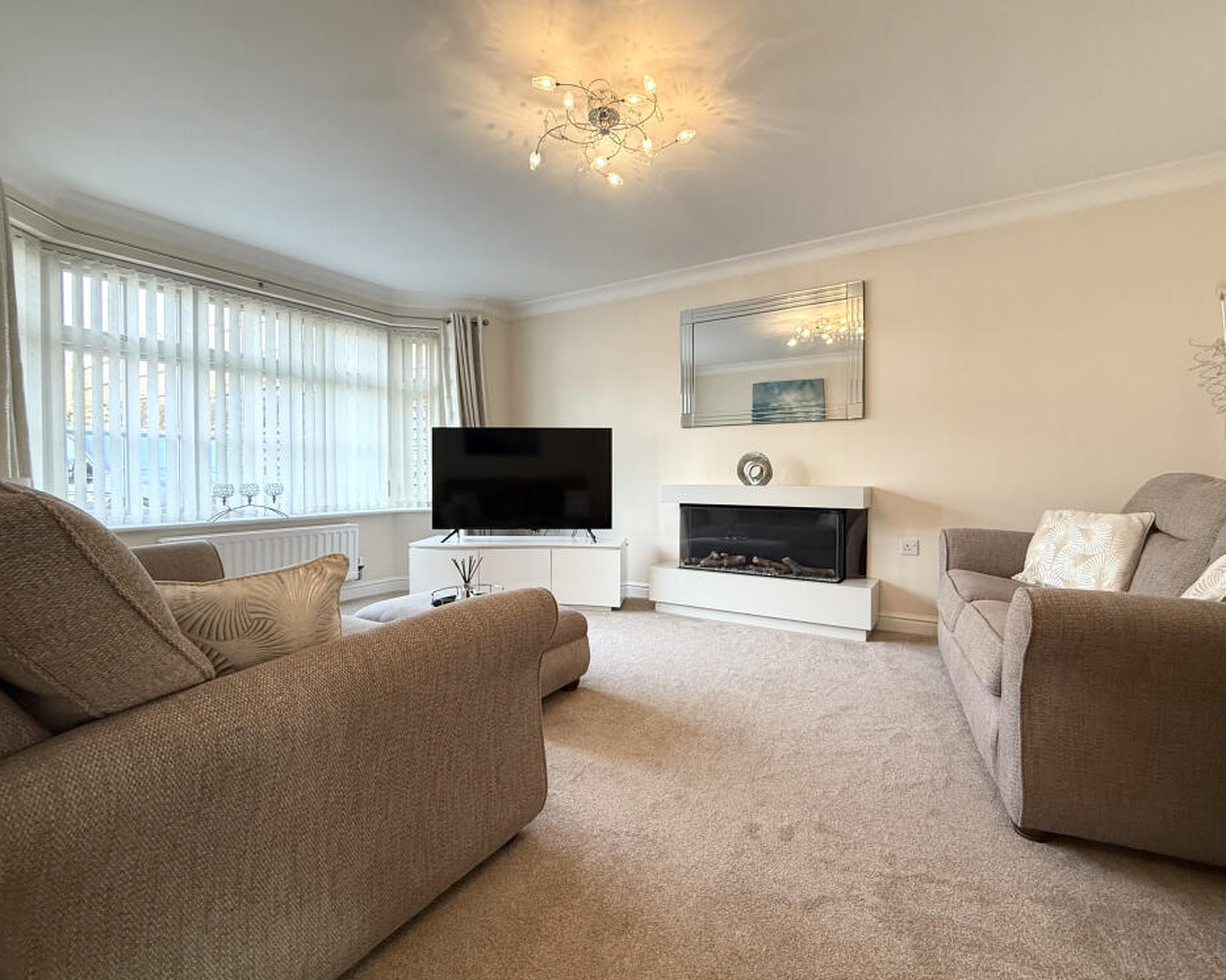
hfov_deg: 96.6
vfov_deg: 84.0
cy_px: 483
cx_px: 665
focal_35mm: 15
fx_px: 544
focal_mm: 2.22
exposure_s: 1/100
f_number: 2.2
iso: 250
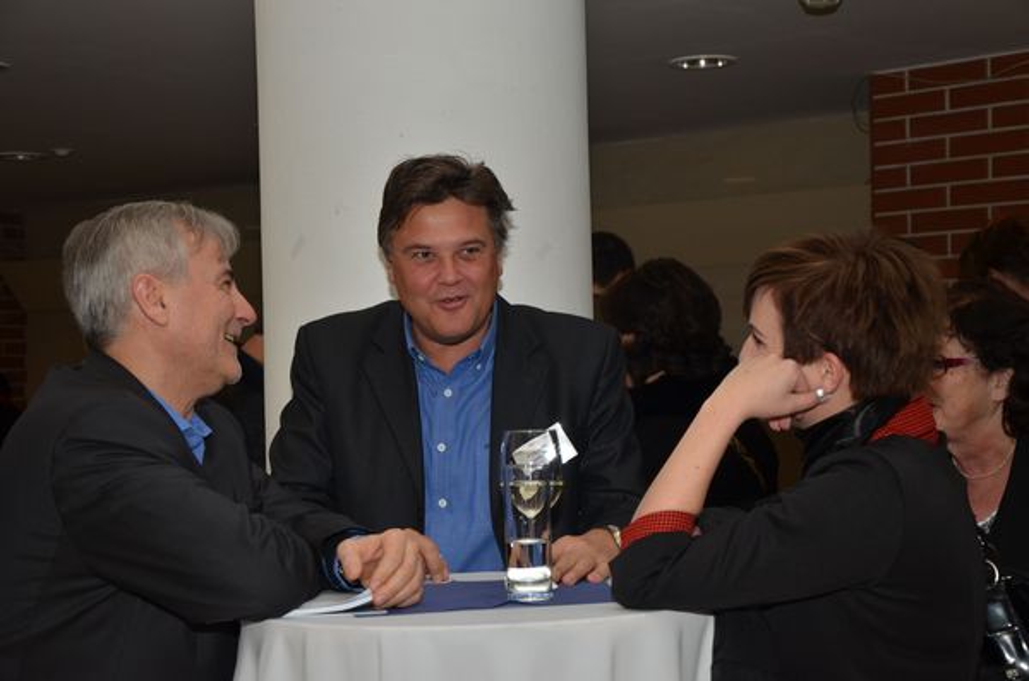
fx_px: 1925
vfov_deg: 20.1
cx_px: 514
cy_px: 340
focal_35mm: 68
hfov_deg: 29.9
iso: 400
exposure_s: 1/125
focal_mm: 45
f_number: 4.8
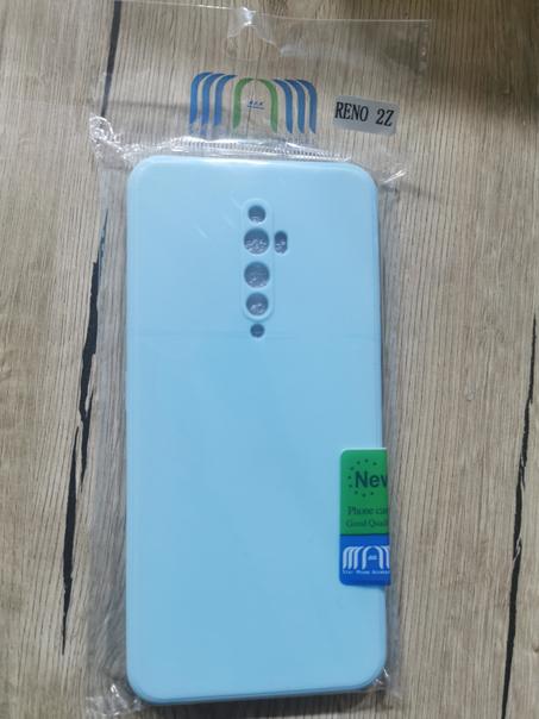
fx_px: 561
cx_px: 270
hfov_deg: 51.4
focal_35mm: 27
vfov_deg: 65.3
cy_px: 360
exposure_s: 1/100
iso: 200
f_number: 1.6
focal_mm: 5.56
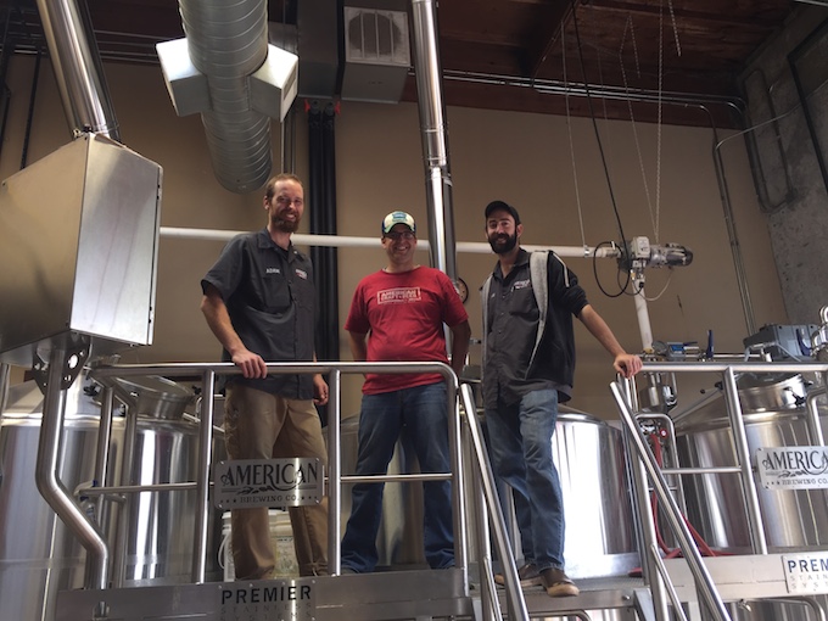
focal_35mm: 29
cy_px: 310
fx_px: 694
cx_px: 414
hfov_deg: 61.7
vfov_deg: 48.2
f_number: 2.2
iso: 32
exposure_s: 1/32
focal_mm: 4.15
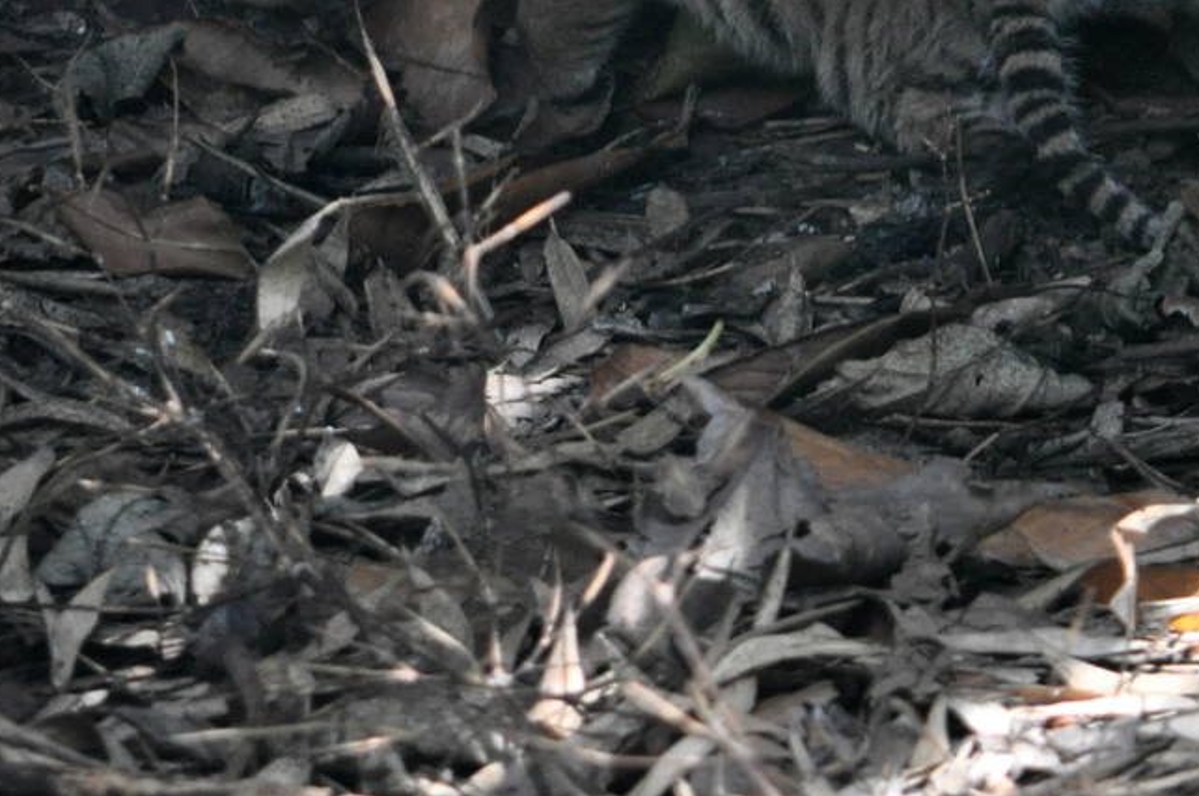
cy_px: -85
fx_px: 37221
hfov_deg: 1.8
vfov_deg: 1.2
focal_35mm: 1119
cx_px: 434
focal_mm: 300
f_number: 5.6
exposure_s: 1/125
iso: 1100
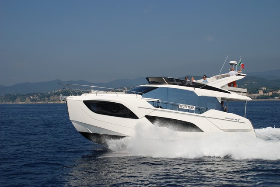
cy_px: 94
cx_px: 140
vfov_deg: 25.8
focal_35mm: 52
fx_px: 409
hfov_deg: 37.8
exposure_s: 1/1600
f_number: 6.3
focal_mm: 35
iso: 250
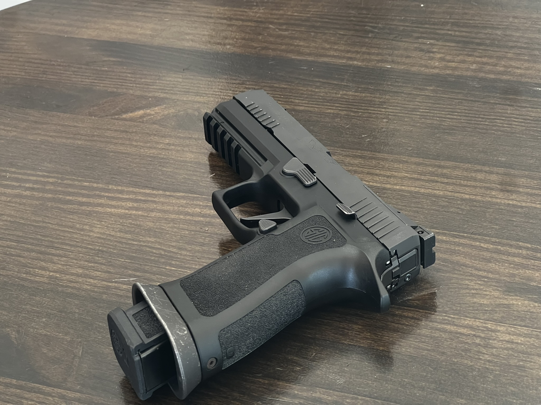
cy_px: 202
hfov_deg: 25.3
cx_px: 270
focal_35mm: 77
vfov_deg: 19.1
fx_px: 1203
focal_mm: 9
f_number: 2.8
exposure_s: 1/64
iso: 200
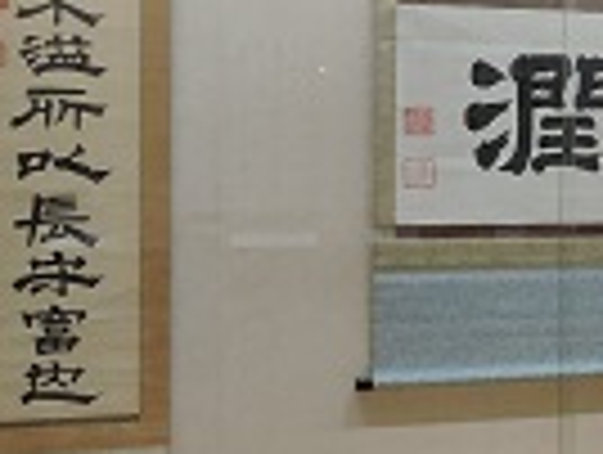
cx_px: 992
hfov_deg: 17.2
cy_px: 137
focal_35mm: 99
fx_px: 1728
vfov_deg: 14.9
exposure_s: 1/25
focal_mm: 4.3
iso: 400
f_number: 3.3
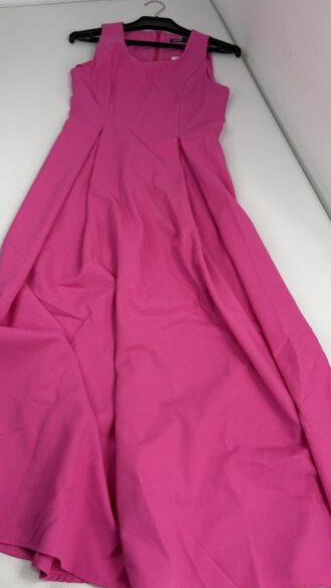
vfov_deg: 66.1
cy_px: 292
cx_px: 153
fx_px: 452
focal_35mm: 29
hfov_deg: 40.2
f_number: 1.6
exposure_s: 1/310
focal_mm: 5.96
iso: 40
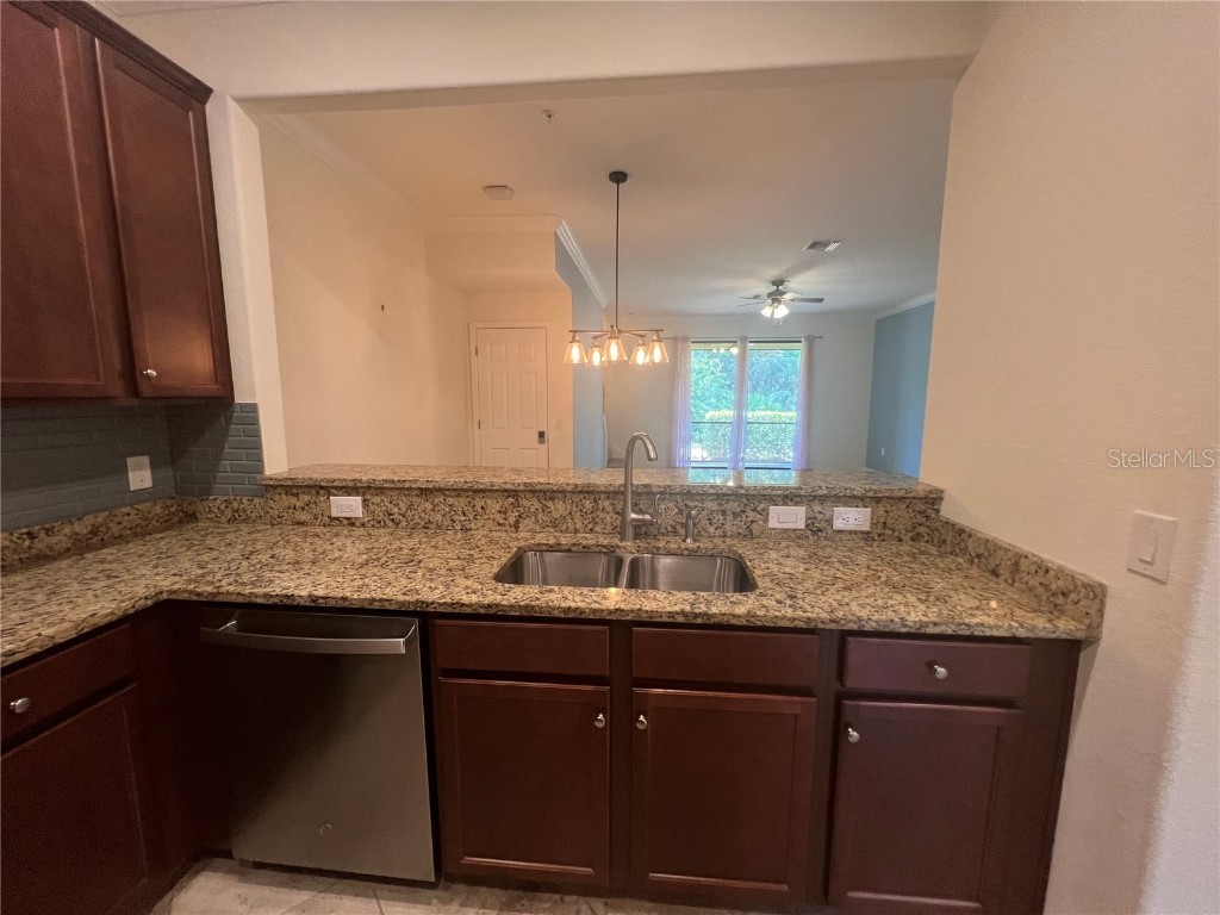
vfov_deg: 89.9
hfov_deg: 106.2
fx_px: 458
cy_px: 458
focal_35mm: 13
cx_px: 610
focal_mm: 1.57
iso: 250
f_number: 1.8
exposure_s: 1/120
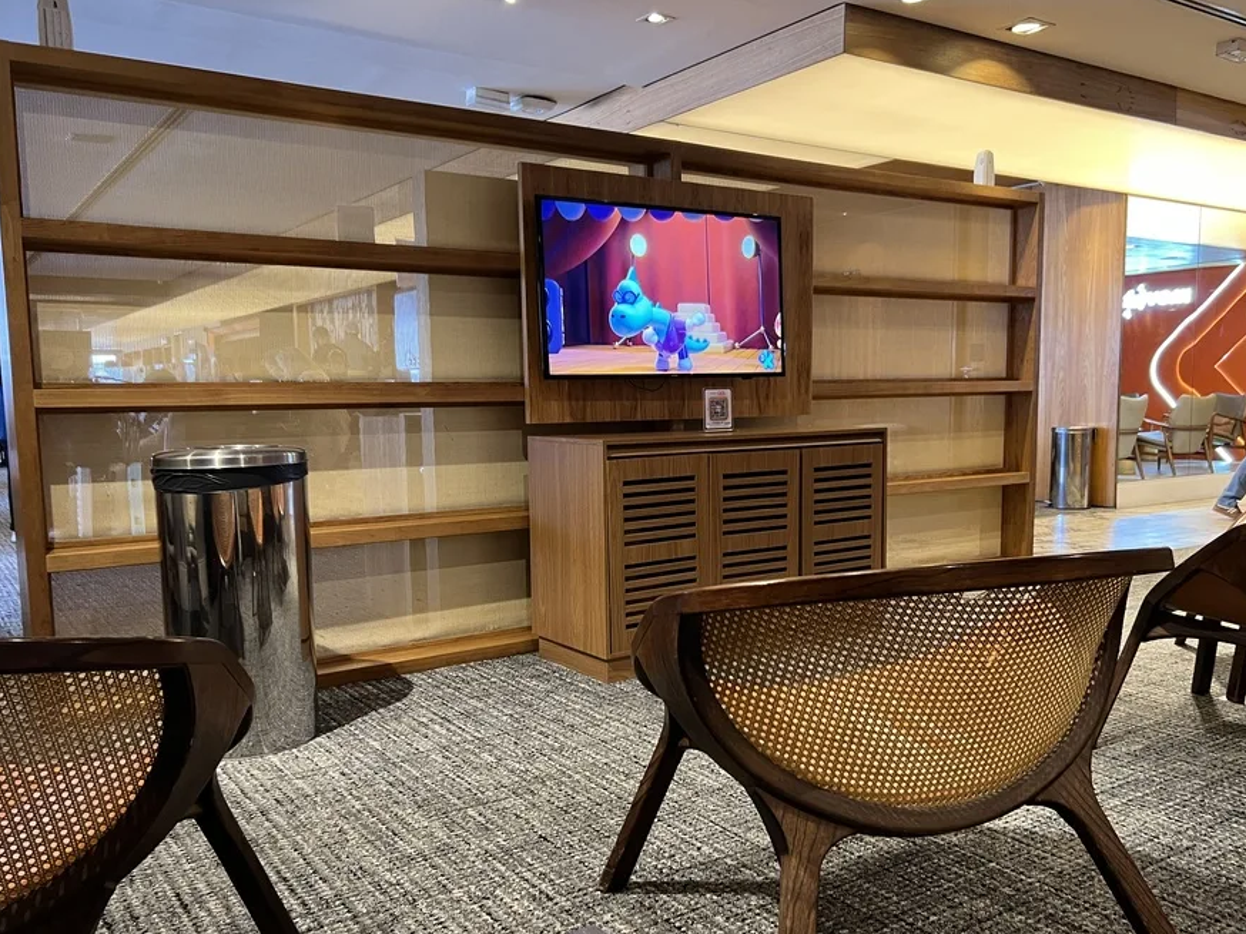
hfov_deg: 59.9
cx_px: 659
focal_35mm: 30
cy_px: 516
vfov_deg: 46.7
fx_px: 1080
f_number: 1.5
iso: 200
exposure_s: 1/60
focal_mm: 5.7
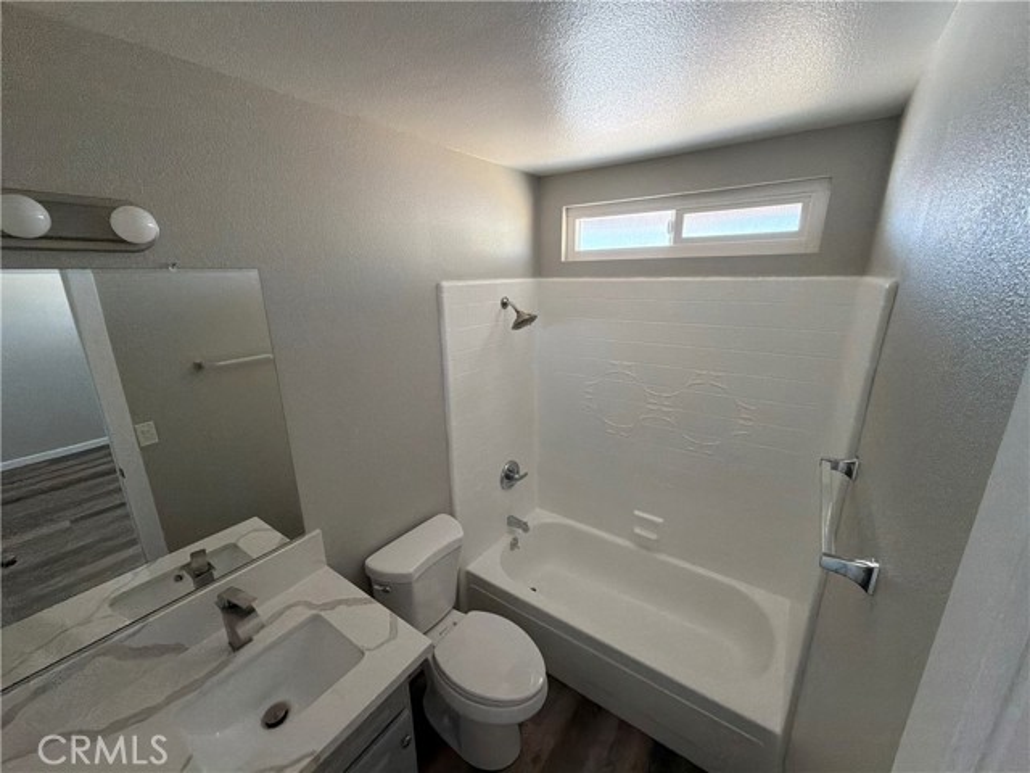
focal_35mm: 14
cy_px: 386
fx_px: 417
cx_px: 515
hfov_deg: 102.1
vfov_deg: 85.7
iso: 400
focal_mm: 2.22
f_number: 2.2
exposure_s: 1/60
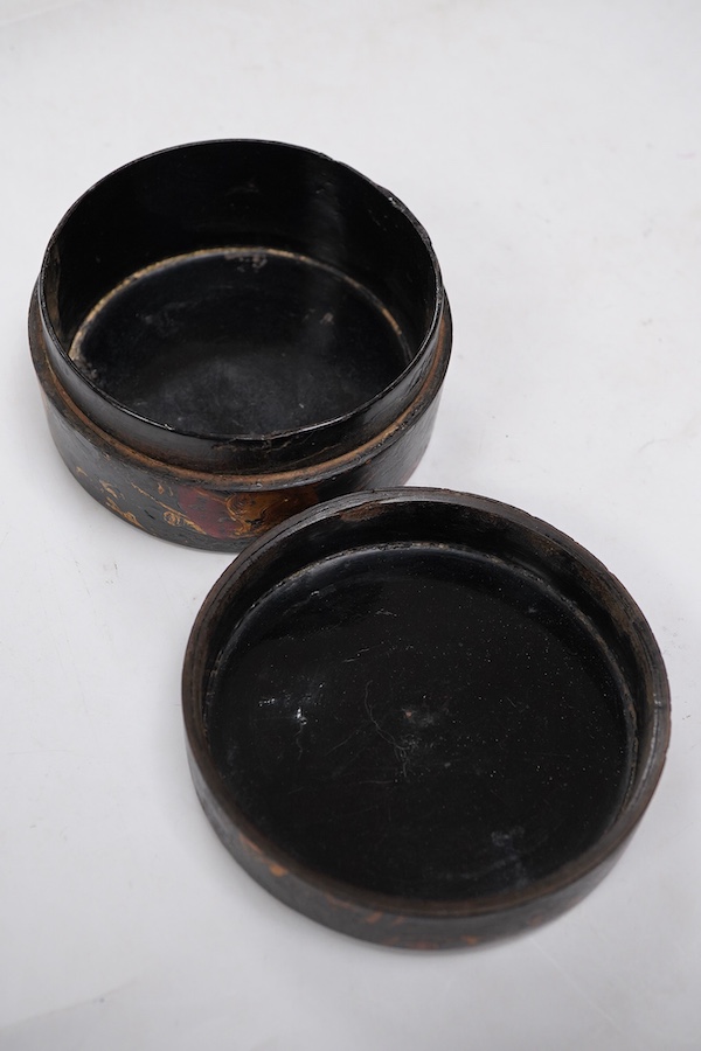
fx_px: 1314
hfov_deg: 29.9
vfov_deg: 43.6
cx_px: 350
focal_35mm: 45
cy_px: 526
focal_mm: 30
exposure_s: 1/125
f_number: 10
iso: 1250
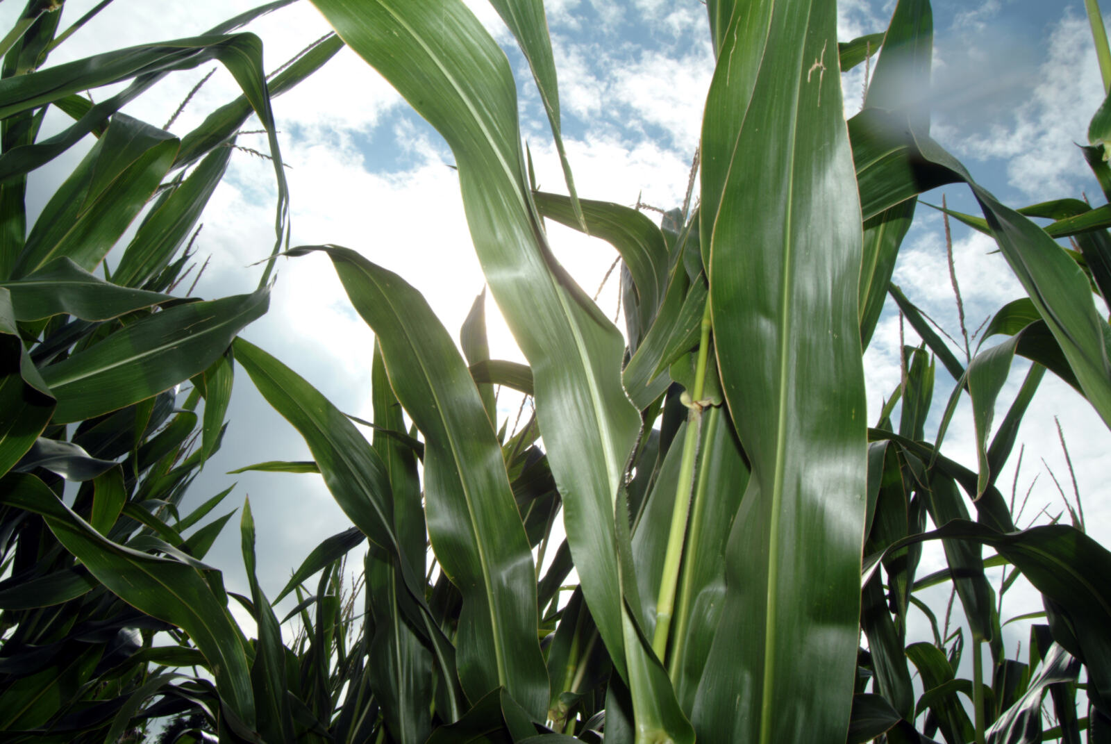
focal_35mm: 27
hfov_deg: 67.3
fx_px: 834
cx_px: 556
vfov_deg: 48.0
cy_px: 372
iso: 100
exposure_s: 1/125
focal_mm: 18
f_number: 11
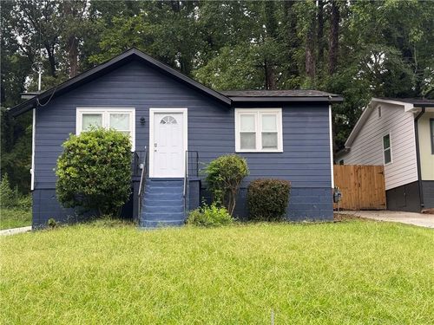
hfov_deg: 39.7
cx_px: 217
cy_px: 162
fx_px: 602
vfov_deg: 30.3
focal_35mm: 48
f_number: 1.8
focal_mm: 6.8
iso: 80
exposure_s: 1/439
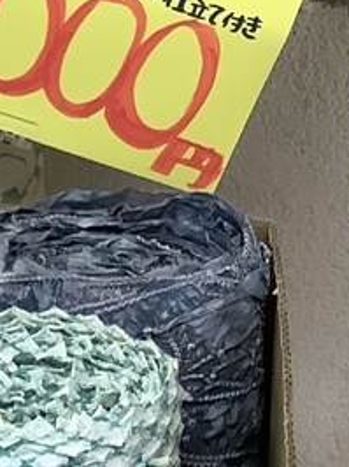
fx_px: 1885
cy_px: 116
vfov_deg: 14.1
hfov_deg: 10.2
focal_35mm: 140
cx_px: -168
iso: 80
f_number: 2.4
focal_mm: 3.3
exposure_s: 1/50
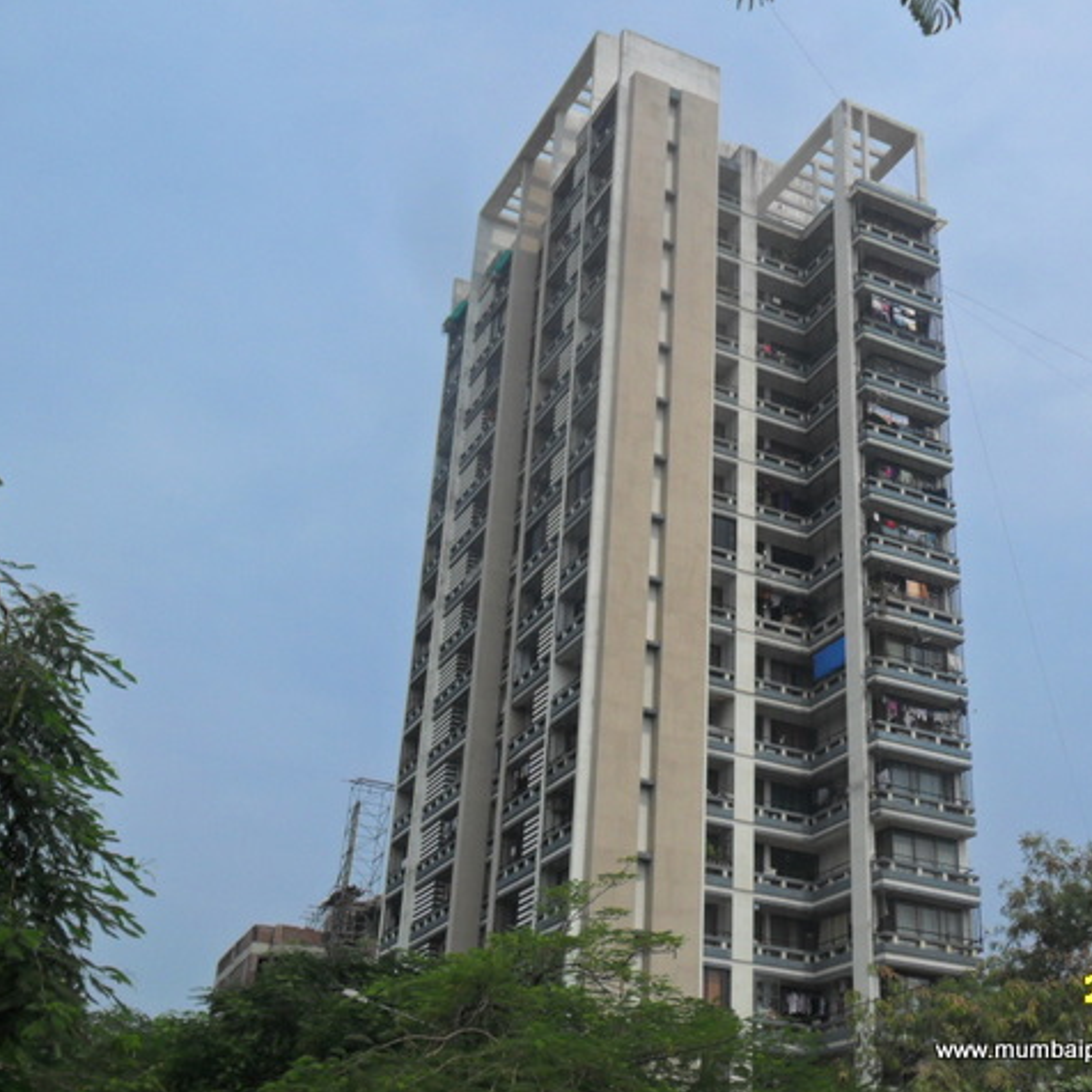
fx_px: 1570
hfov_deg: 38.2
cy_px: 544
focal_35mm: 44
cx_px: 642
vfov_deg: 38.3
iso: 100
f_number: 10.1
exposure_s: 1/180
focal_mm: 6.6
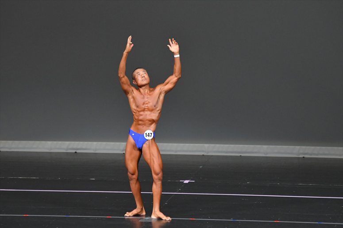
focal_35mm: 285
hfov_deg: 7.2
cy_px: 114
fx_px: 2714
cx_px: 172
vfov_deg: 4.8
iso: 4000
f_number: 5.6
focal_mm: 190
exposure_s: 1/400
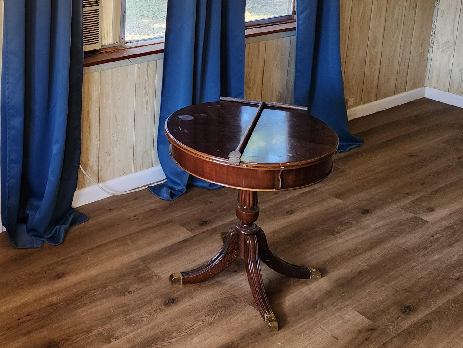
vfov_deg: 30.1
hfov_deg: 39.3
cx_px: 80
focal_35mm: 46
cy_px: 32
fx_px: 615
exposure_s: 1/180
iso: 200
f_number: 1.8
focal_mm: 6.4
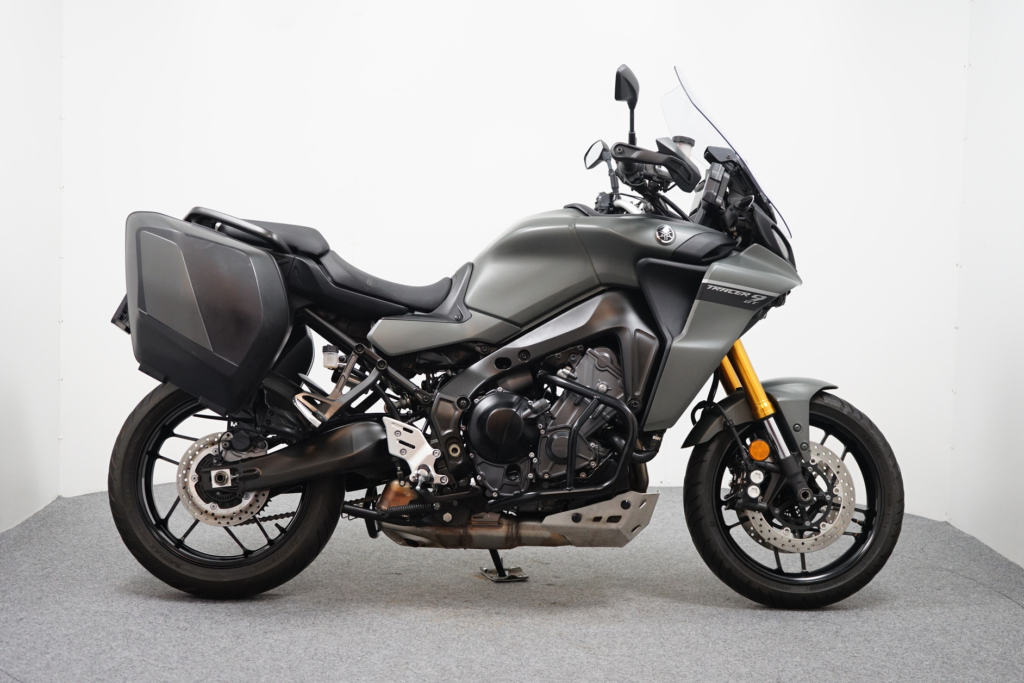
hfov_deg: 37.5
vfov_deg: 25.5
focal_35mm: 53
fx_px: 1507
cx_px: 503
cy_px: 345
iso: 1250
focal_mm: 52
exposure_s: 1/60
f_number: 5
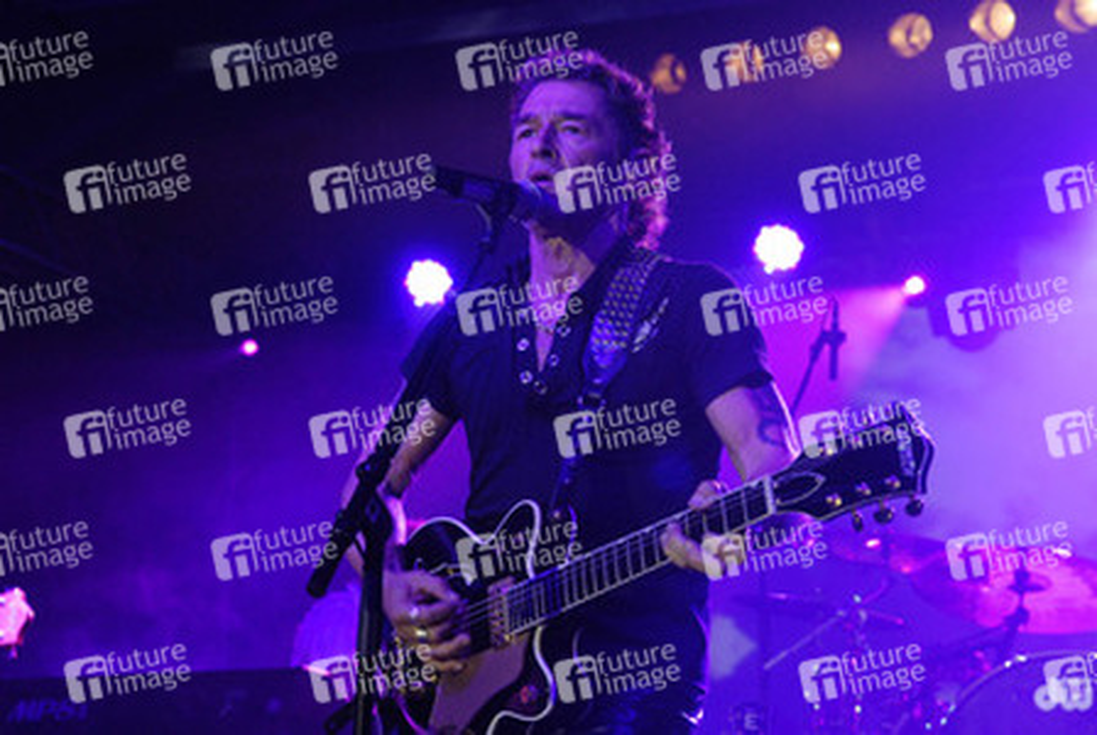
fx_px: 2517
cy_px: 368
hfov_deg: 24.6
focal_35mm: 82
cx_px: 548
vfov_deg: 16.6
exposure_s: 1/60
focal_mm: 55
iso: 800
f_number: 5
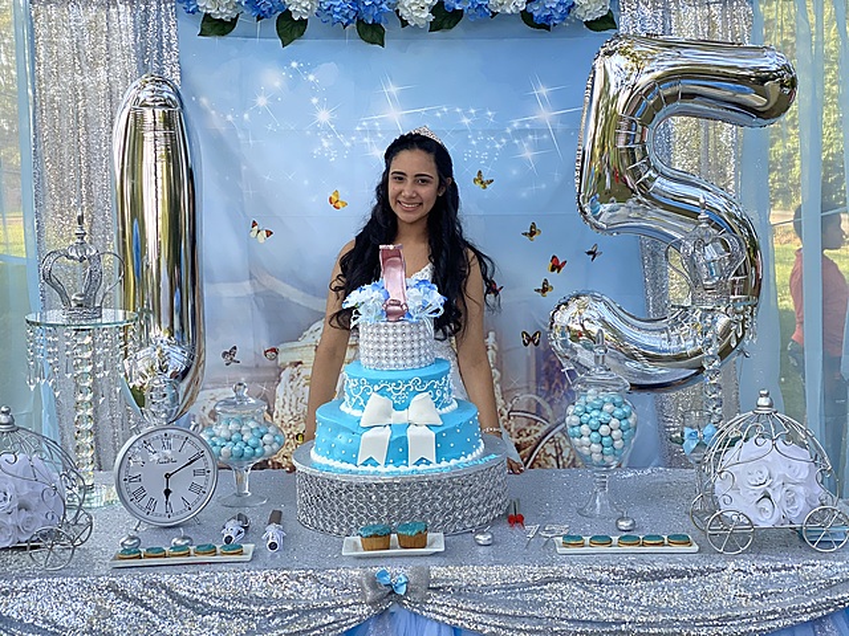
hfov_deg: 36.8
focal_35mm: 52
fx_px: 1275
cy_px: 318
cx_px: 424
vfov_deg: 28.0
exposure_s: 1/122
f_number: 2
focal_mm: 6
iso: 32
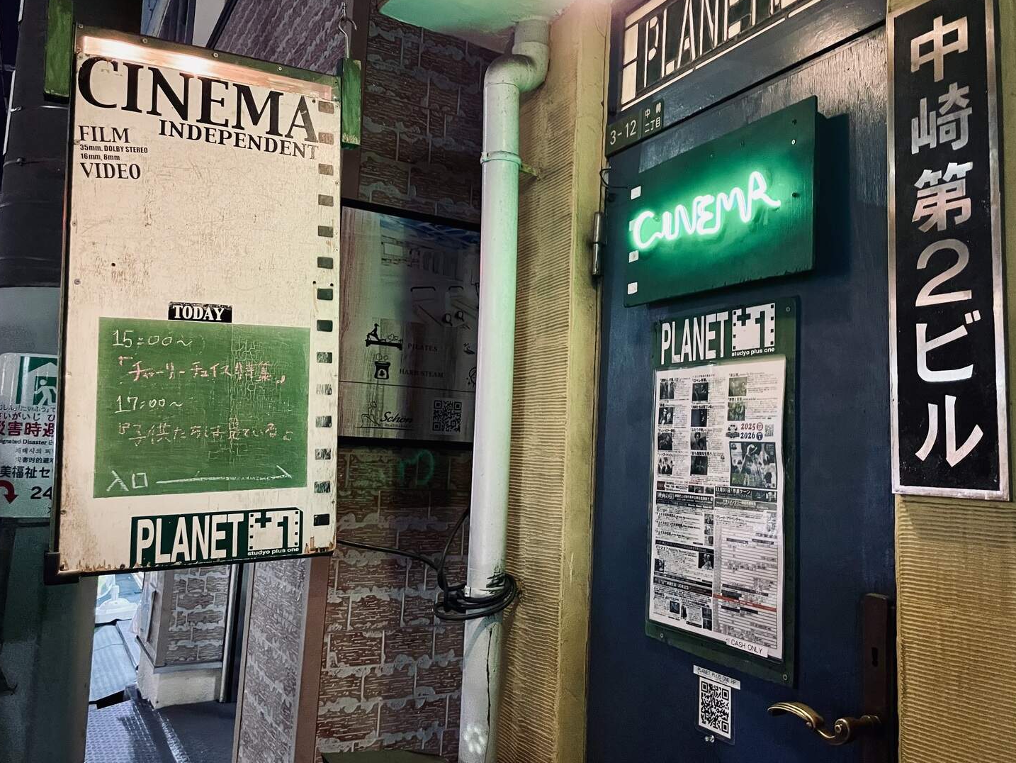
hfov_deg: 61.6
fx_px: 851
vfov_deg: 48.2
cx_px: 536
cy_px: 349
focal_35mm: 29
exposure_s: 1/30
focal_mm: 4.2
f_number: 1.6
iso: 500
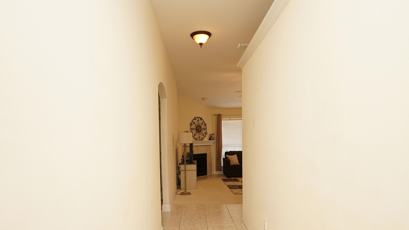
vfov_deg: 50.6
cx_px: 191
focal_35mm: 22
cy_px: 152
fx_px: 239
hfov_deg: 81.1
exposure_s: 1/60
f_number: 4.5
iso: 400
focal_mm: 12
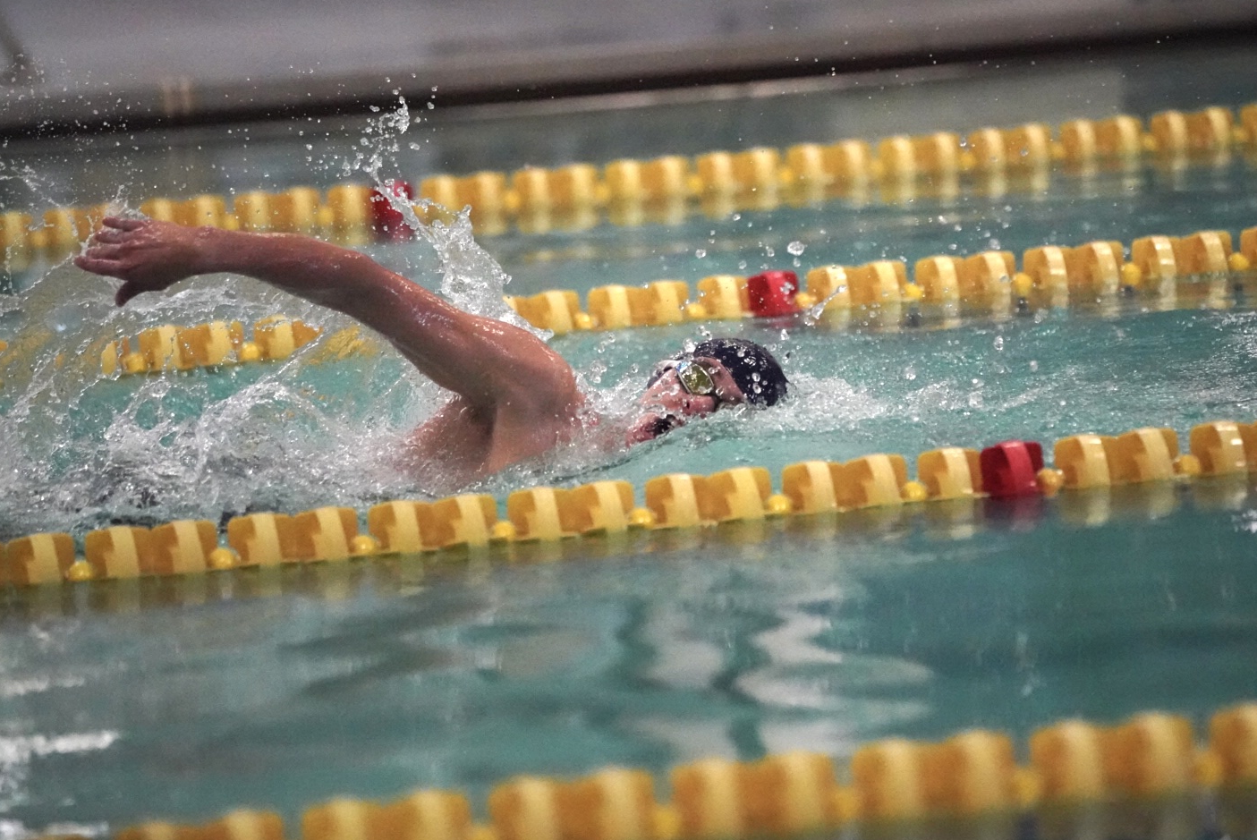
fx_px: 8036
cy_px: 361
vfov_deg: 6.0
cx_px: 703
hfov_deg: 8.9
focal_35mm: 230
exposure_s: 1/6400
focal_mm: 200
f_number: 2.8
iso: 25600
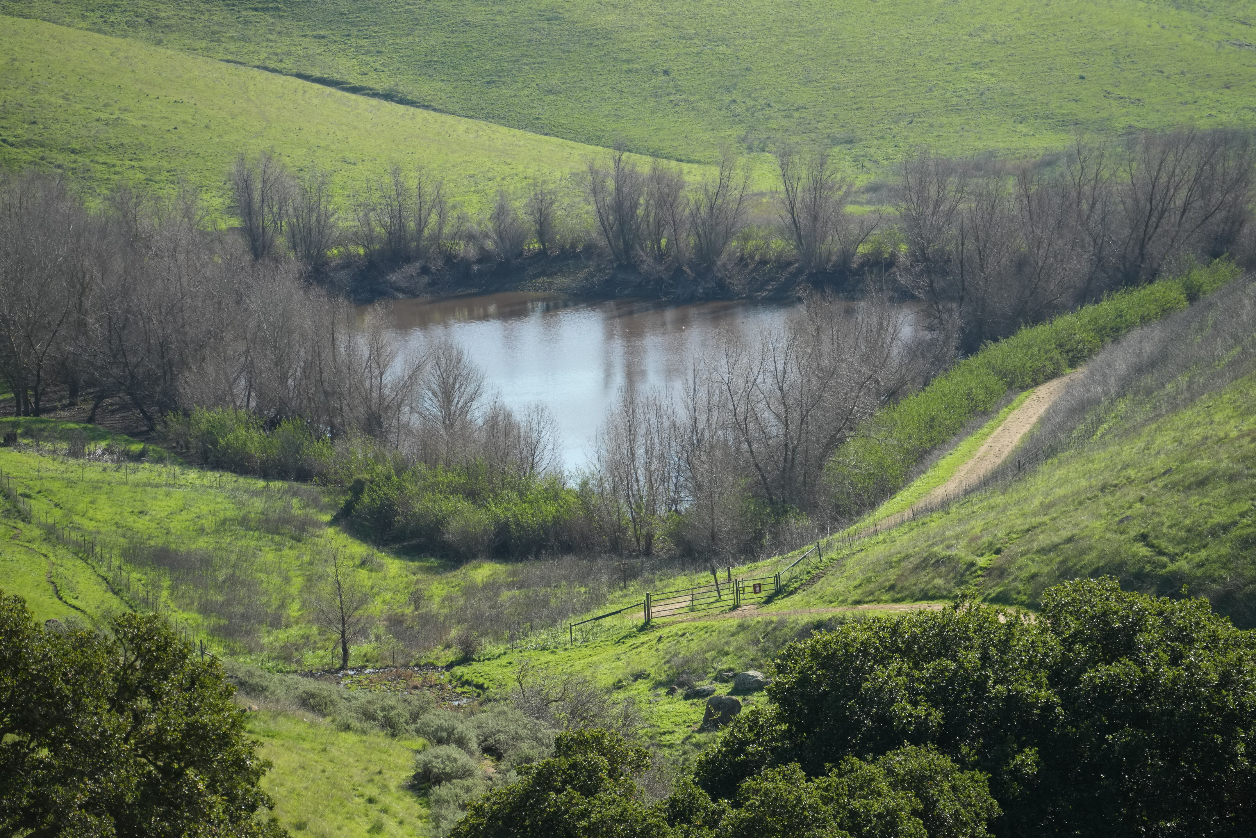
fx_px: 5617
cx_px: 628
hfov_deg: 12.8
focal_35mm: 161
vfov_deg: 8.5
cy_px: 419
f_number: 6.3
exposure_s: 1/1250
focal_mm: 161
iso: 640
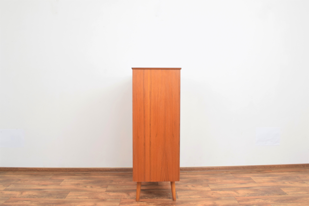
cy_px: 103
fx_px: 257
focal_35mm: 30
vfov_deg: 43.6
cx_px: 154
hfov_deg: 61.9
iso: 100
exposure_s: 4
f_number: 25
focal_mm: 20
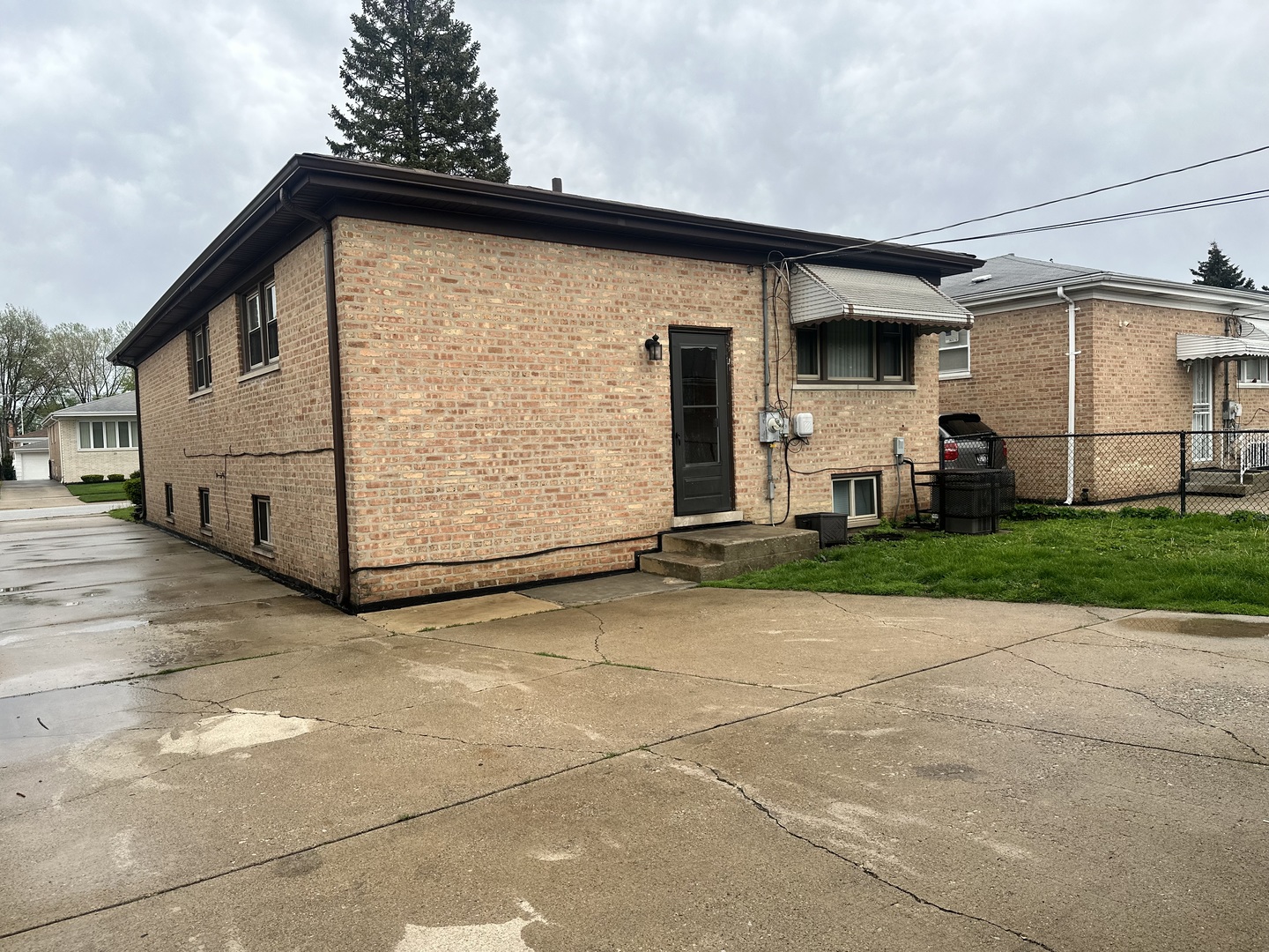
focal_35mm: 24
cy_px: 476
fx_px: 880
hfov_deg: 71.6
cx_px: 634
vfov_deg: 56.8
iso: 80
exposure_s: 1/1473
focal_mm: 6.86
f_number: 1.78
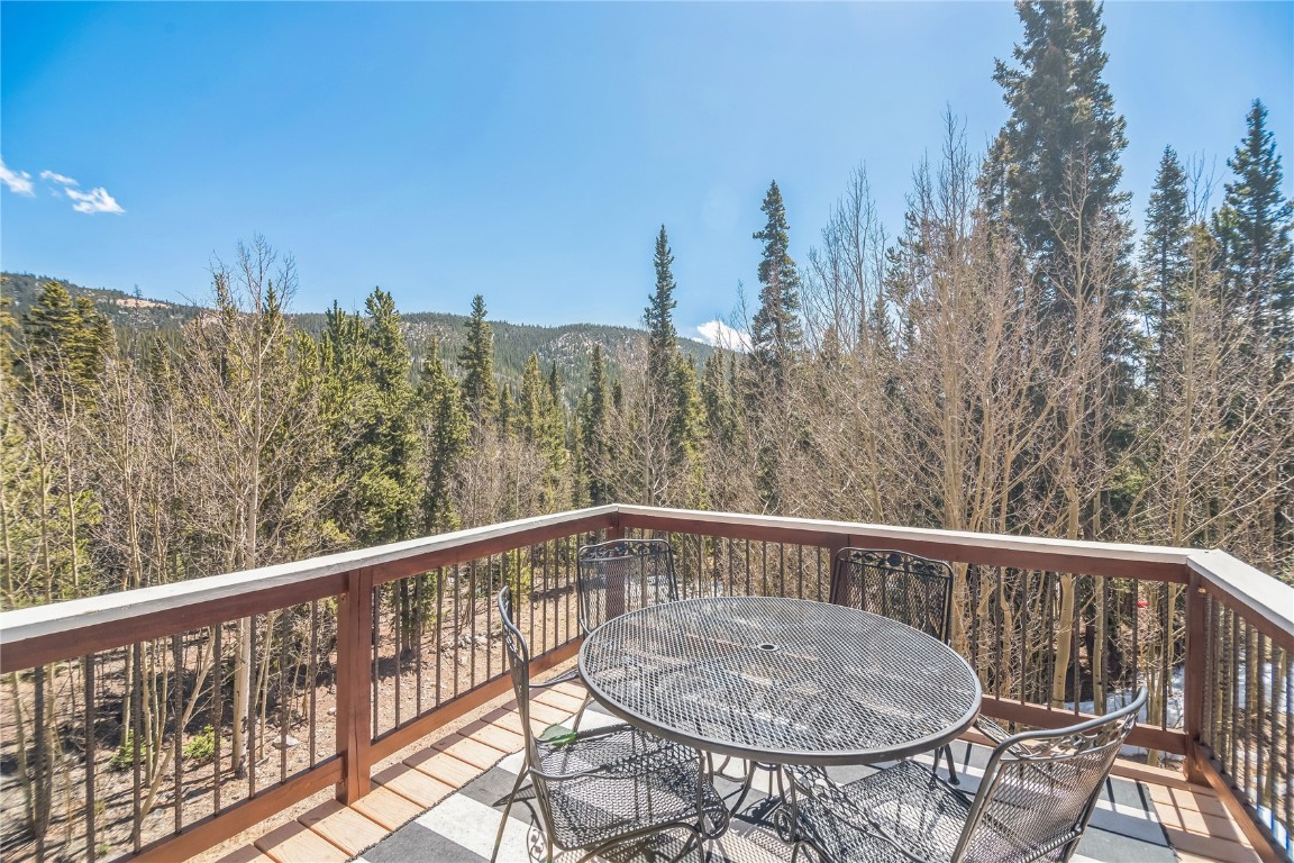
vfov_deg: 73.7
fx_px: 575
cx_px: 647
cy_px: 432
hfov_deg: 96.7
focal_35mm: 16
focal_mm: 16
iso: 400
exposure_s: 1/500
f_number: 8
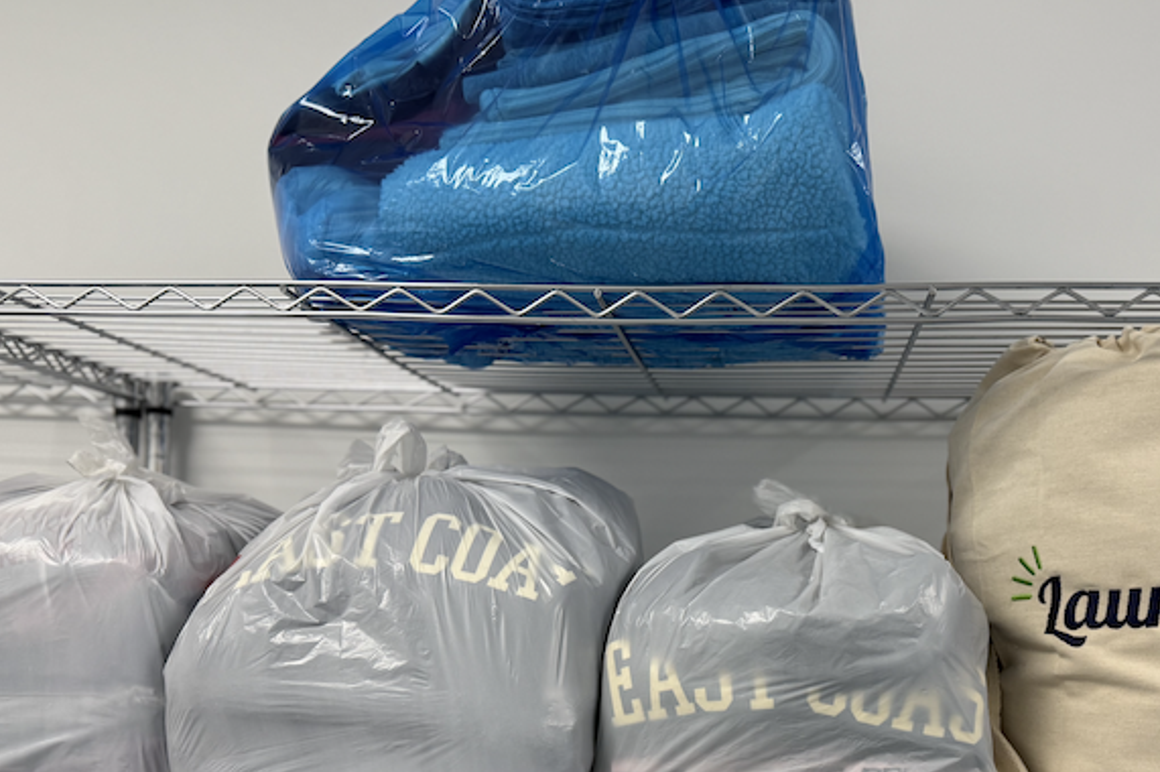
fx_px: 1127
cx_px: 666
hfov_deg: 54.2
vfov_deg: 36.8
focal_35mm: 35
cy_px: 595
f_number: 1.78
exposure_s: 1/120
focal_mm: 6.76
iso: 125
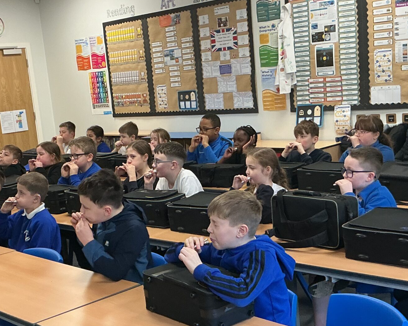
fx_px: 664
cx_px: 174
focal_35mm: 55
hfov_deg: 34.1
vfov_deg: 27.6
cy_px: 191
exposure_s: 1/60
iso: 125
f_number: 1.8
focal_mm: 3
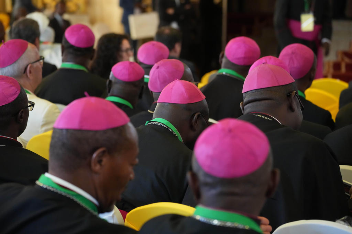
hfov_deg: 16.7
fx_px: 1202
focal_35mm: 123
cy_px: 117
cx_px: 176
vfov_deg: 11.1
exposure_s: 1/160
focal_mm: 123
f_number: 5.6
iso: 6400
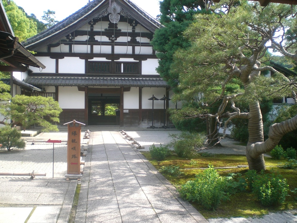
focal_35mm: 38
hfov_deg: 49.0
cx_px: 148
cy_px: 112
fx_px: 326
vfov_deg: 37.7
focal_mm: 6.3
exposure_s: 1/160
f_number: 3.1
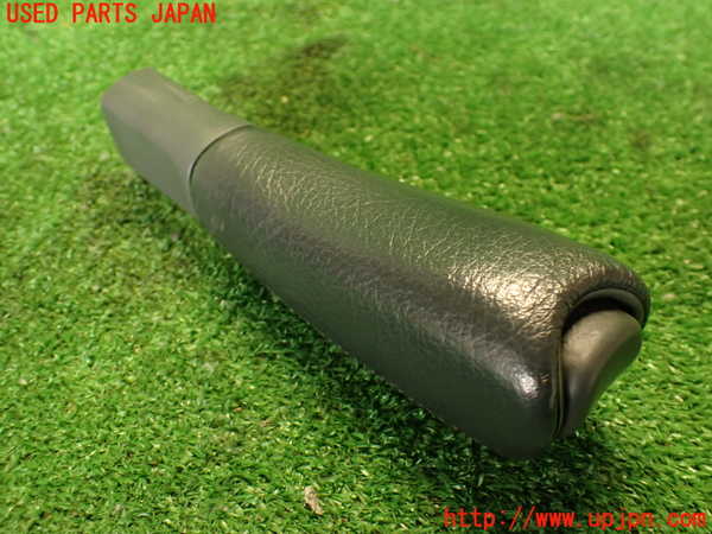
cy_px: 267
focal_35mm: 30
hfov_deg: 60.0
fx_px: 617
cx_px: 356
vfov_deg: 46.8
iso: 400
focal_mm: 5.4
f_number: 2.3
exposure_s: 1/30
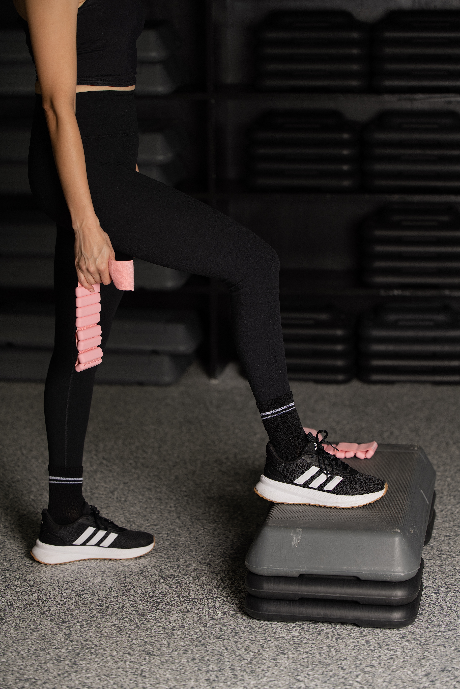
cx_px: 230
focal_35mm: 86
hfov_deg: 15.9
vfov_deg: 23.6
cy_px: 344
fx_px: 1648
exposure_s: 1/200
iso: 100
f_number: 2.8
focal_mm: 86
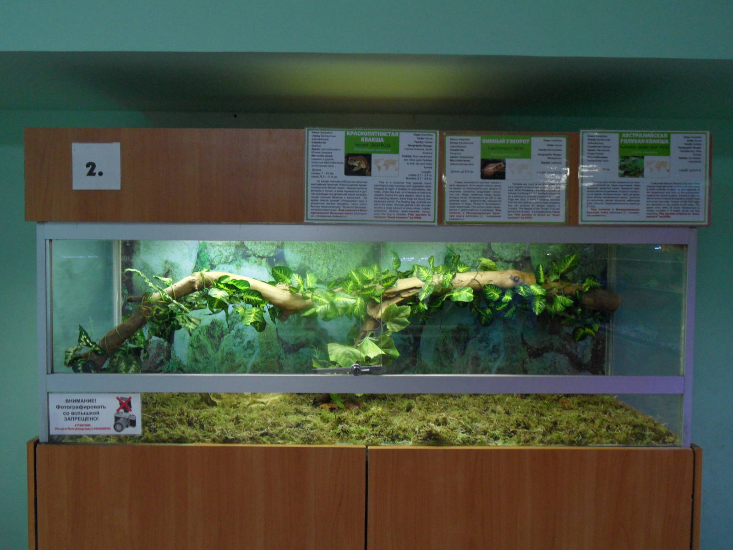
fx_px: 678
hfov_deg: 56.8
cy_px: 275
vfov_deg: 44.2
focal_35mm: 32
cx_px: 366
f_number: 3.4
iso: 200
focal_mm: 5.3
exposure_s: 1/15
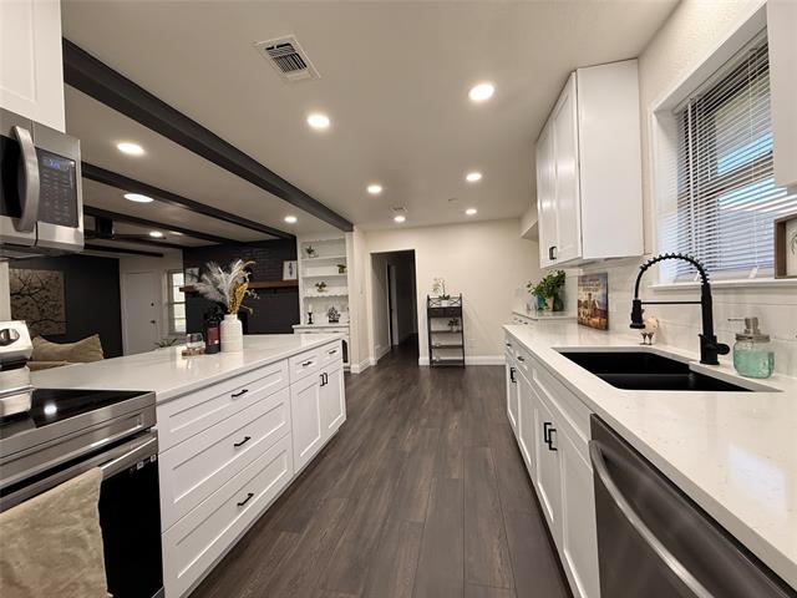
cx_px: 398
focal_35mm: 14
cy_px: 299
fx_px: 322
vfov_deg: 85.7
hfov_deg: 102.1
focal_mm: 2.22
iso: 200
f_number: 2.2
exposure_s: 1/120
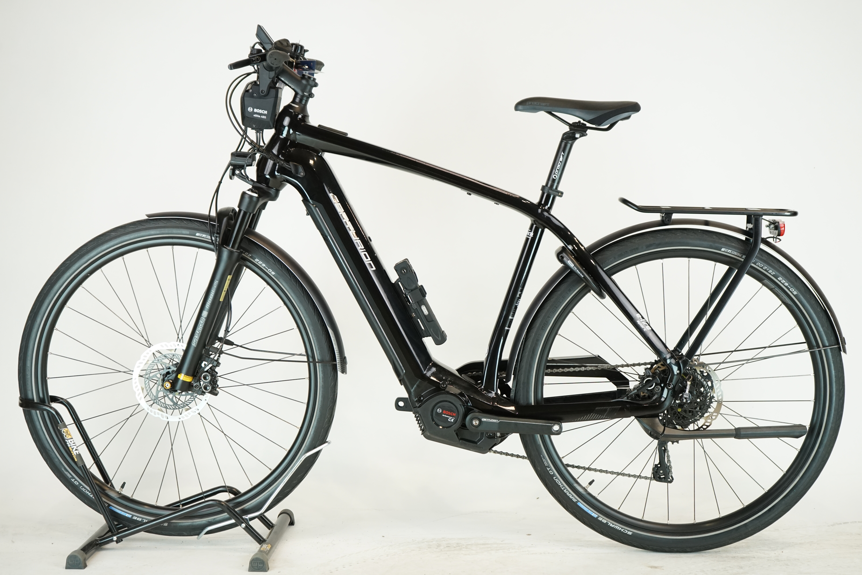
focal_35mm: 59
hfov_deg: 33.9
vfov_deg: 23.0
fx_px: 1413
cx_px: 431
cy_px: 288
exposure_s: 1/200
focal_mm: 59
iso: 1250
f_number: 5
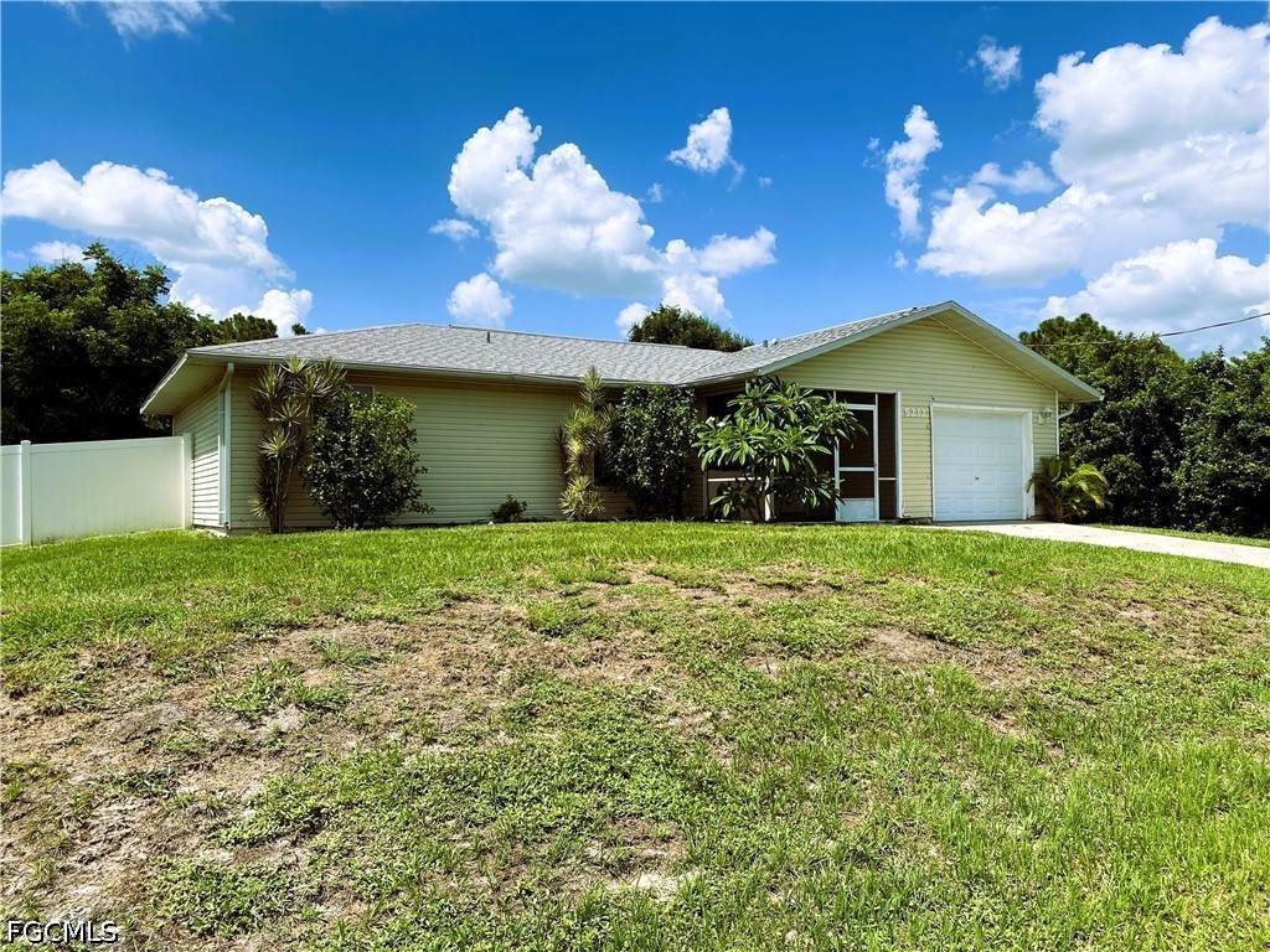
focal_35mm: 26
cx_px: 635
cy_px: 476
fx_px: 954
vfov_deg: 53.1
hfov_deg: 67.3
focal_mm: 4.25
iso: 32
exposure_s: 1/3125
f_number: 1.8
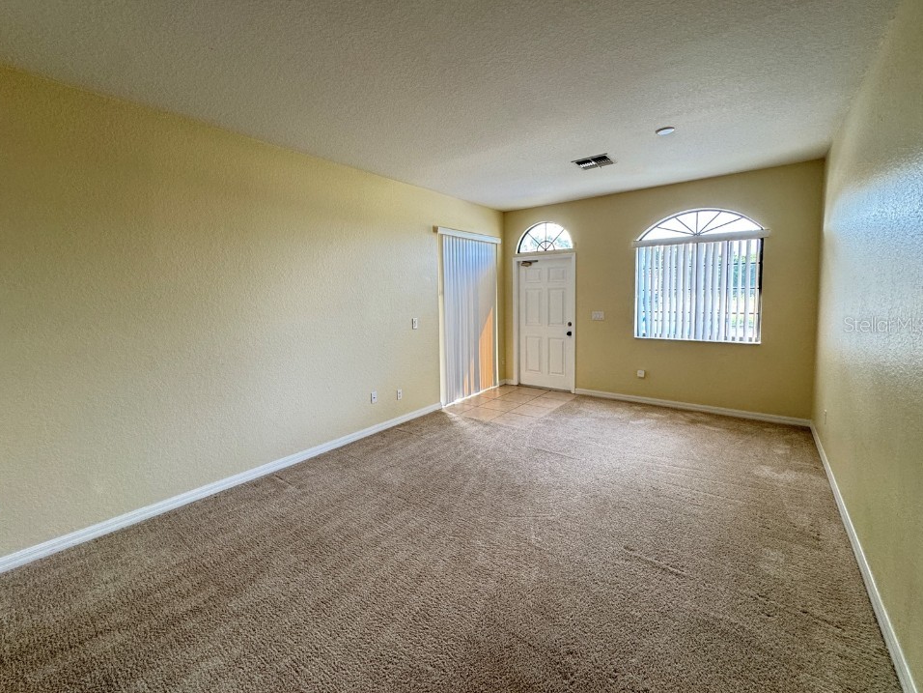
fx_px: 400
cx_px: 440
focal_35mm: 15
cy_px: 324
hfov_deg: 98.1
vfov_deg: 81.6
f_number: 2.2
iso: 200
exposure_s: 1/60
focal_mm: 2.22
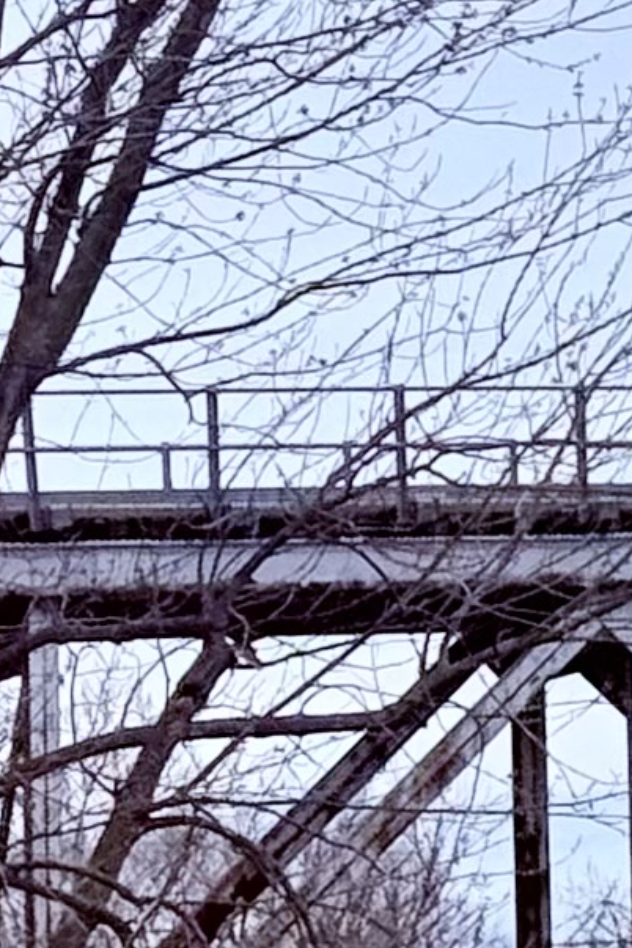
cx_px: 2020
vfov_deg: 6.1
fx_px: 8795
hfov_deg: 4.0
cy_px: -88
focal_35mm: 334
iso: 64
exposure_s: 1/7874
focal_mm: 6.76
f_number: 1.78
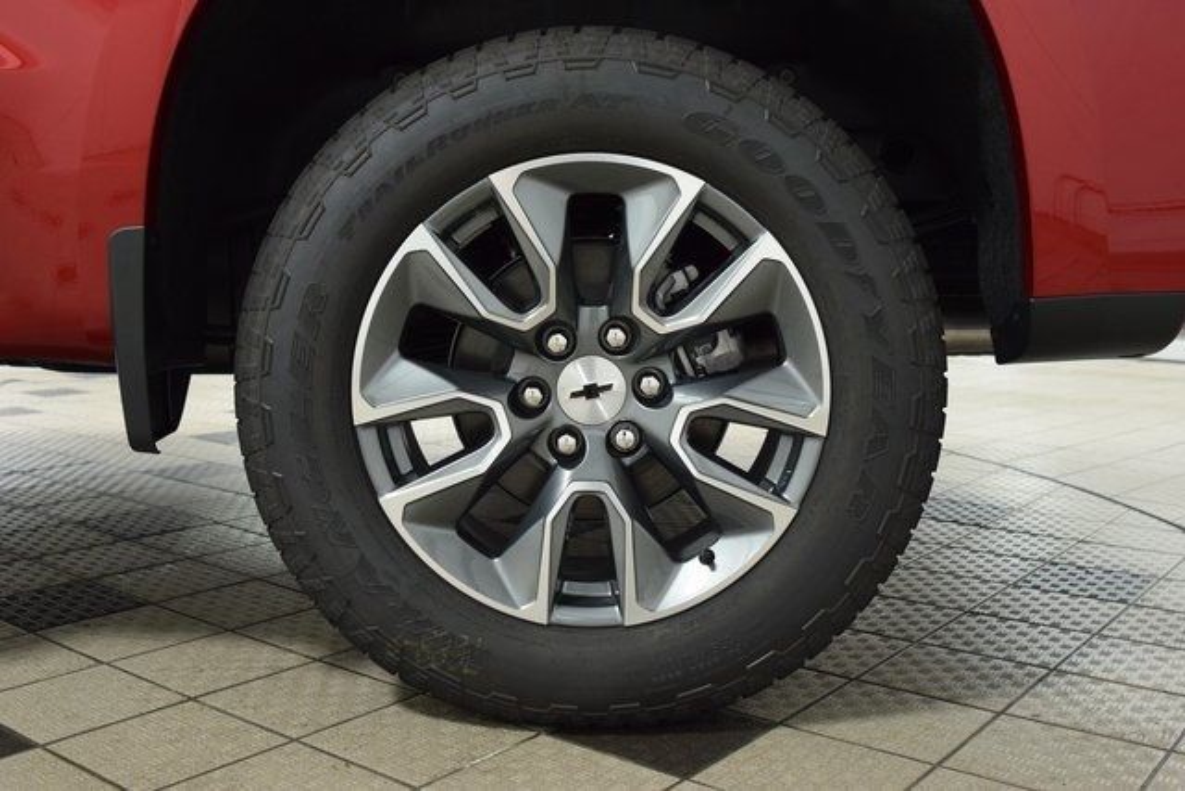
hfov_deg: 53.1
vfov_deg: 36.9
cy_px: 396
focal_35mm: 36
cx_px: 592
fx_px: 1185
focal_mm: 24
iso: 1600
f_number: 4.5
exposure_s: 1/60
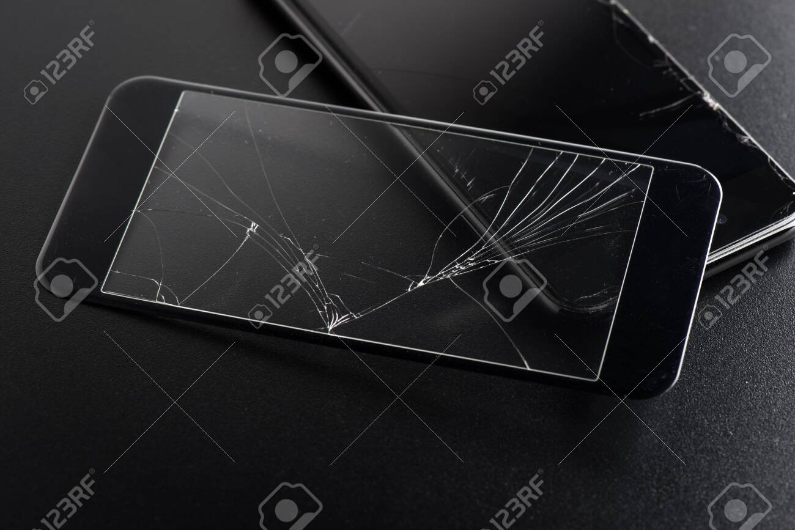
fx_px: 2319
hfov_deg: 19.5
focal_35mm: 105
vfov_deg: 13.0
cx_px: 398
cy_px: 265
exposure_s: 1/100
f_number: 11
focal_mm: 105
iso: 200
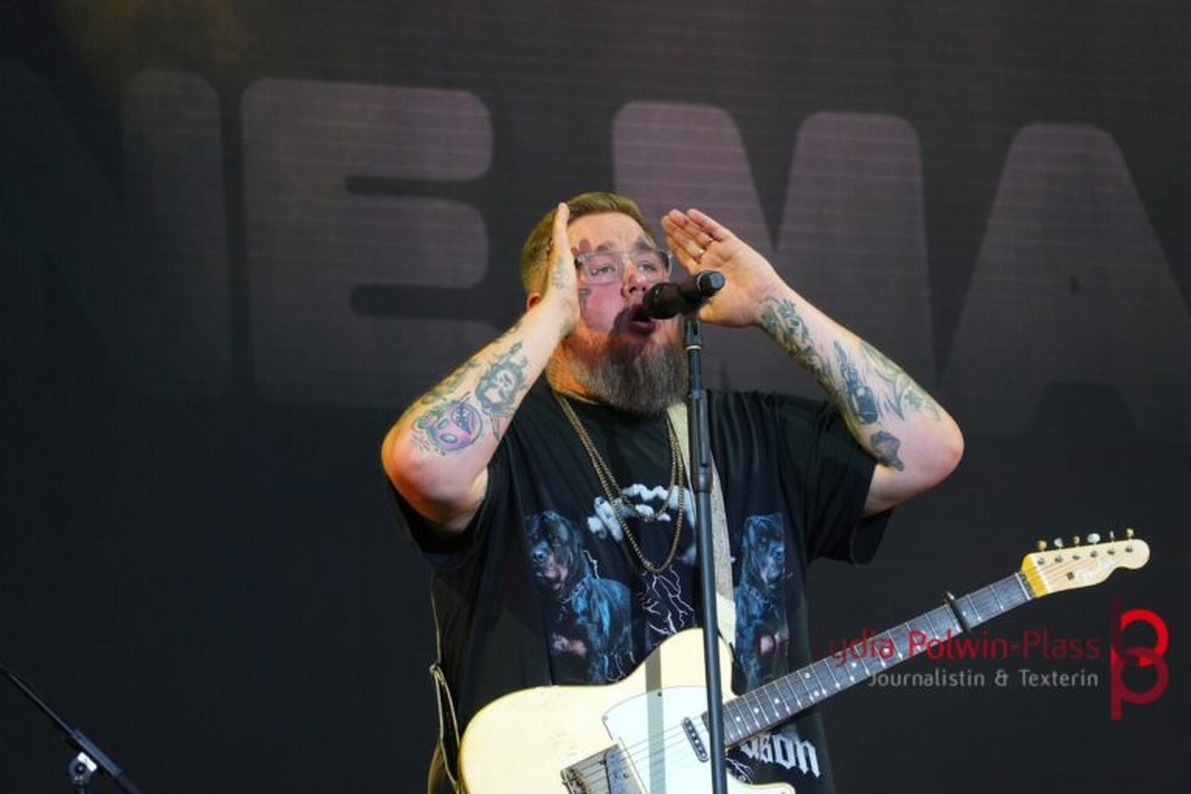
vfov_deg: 6.5
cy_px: 397
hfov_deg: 9.7
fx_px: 6997
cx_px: 596
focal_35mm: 212
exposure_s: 1/250
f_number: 5.6
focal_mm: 141
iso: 1600
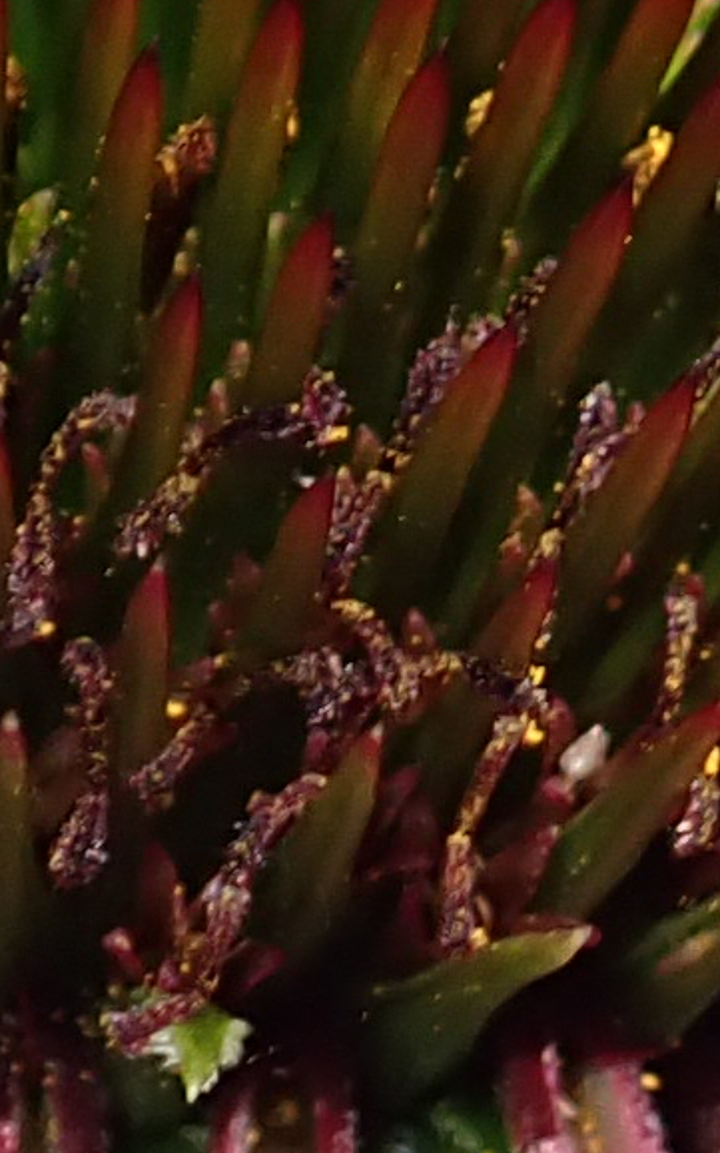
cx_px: 1033
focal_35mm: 220
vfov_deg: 9.5
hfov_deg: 5.9
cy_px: 489
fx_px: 6911
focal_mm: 5.5
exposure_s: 1/160
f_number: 6.3
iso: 100
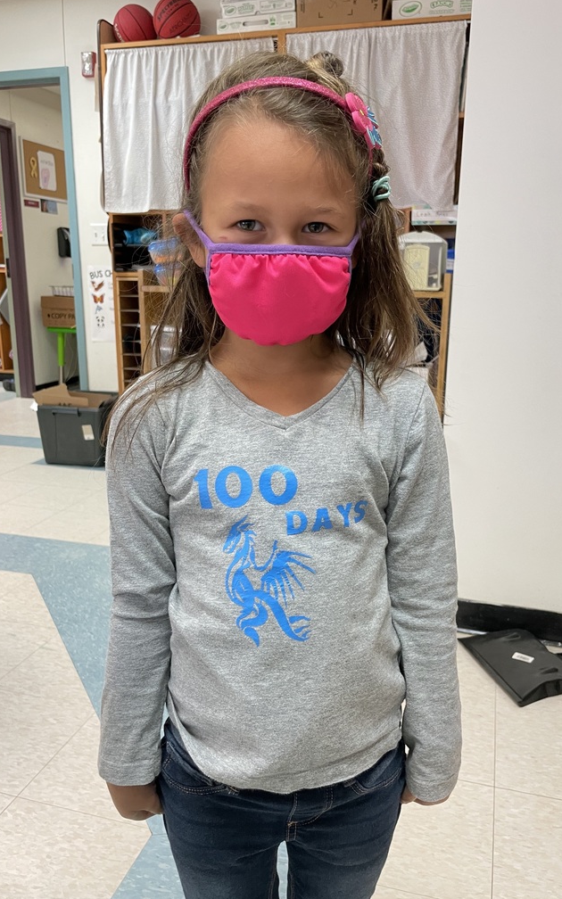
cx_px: 287
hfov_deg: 44.5
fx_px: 686
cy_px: 454
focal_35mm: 28
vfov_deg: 66.5
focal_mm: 4.2
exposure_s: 1/60
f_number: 1.6
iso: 125
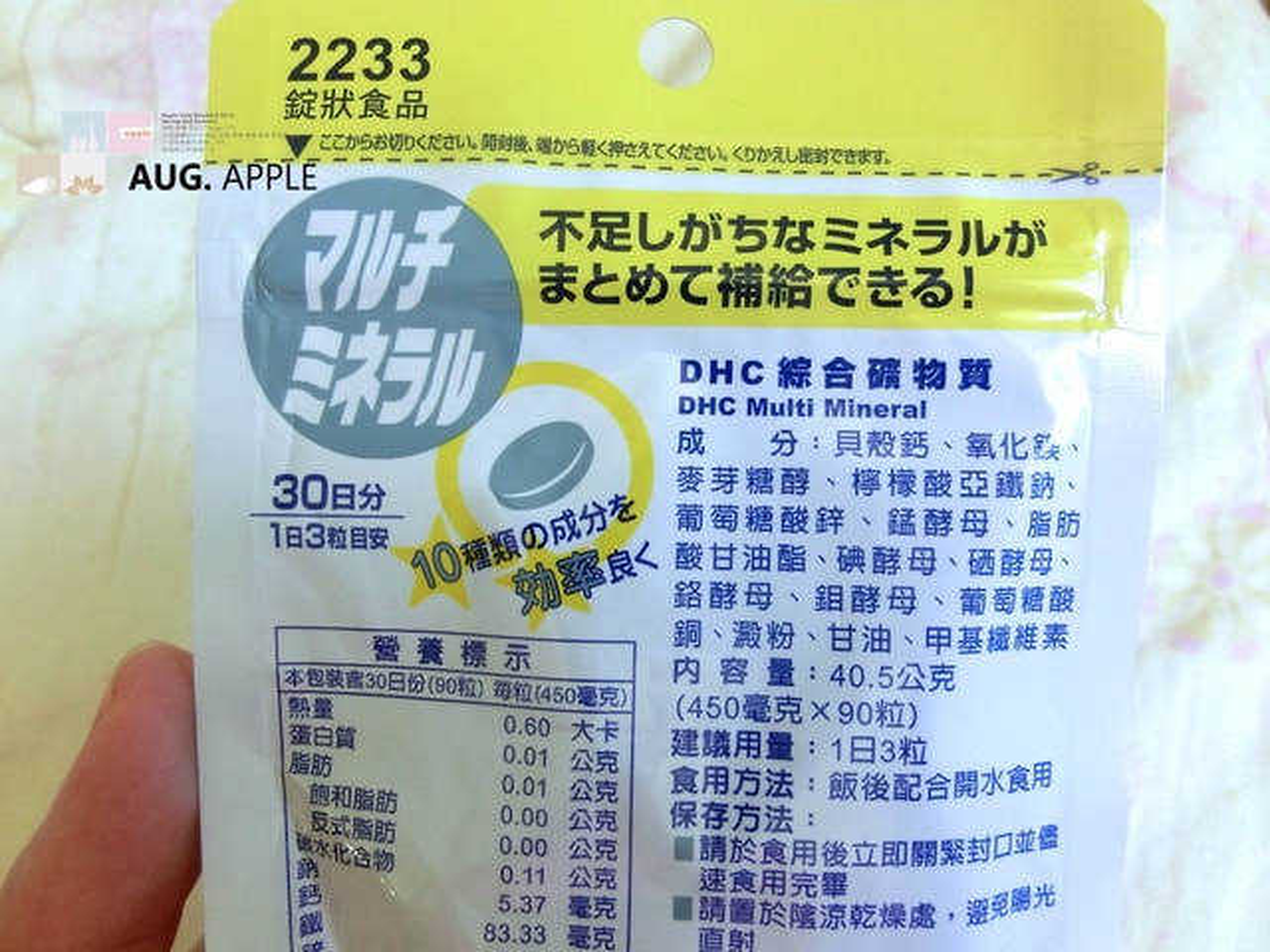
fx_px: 881
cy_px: 476
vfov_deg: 56.8
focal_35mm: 24
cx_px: 635
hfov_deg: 71.6
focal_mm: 4.24
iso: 320
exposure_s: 1/60
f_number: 3
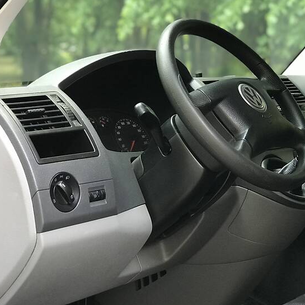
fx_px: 738
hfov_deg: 23.2
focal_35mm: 74
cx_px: 218
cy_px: 140
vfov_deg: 23.4
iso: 250
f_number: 2.8
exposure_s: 1/50
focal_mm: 6.6
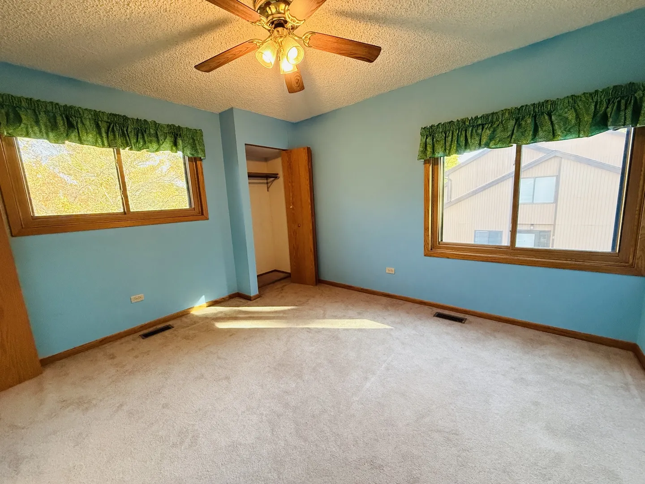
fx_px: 261
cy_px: 242
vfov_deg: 85.7
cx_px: 322
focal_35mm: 14
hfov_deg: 102.1
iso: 640
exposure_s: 1/120
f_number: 2.2
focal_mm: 2.22
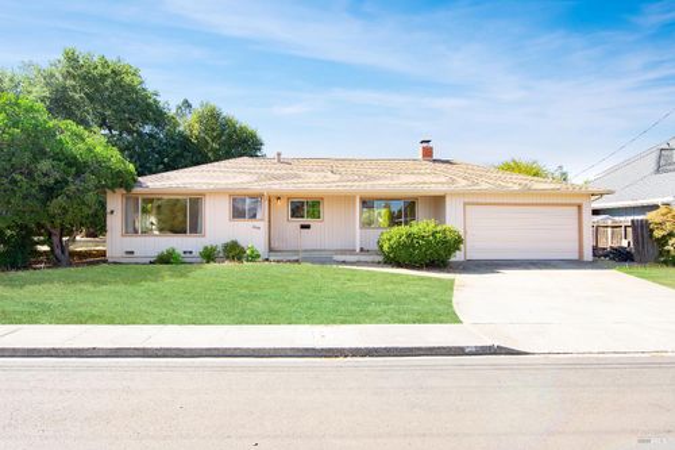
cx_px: 338
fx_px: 394
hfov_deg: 81.2
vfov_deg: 59.5
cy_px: 225
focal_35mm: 21
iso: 100
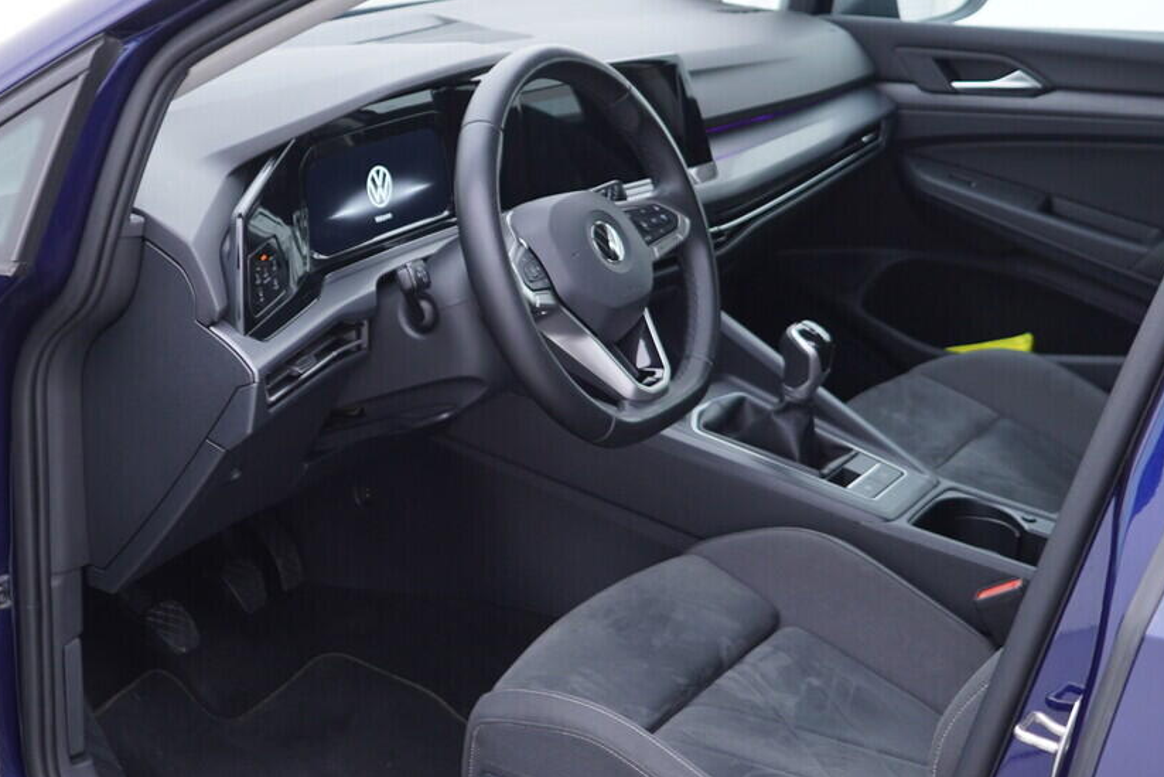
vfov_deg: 21.6
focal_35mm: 63
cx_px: 366
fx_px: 2037
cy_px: 430
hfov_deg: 31.6
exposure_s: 1/40
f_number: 2.8
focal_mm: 24
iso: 160
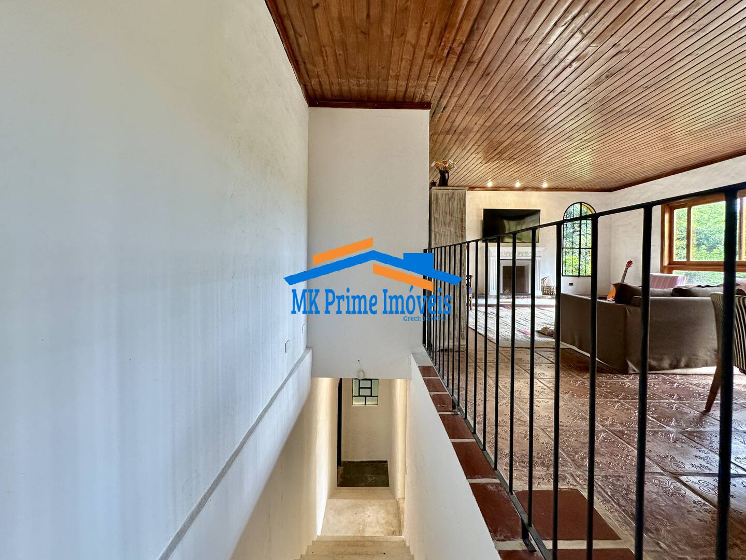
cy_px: 280
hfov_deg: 102.1
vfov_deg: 85.7
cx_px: 373
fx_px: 302
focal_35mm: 14
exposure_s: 1/120
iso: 160
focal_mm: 2.22
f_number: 2.2
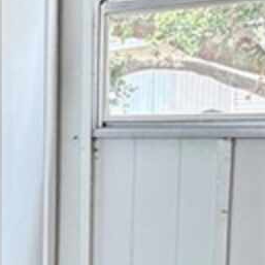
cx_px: -270
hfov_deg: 16.2
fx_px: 710
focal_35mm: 82
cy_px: 196
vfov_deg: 21.0
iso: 250
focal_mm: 2.22
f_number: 2.2
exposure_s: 1/120
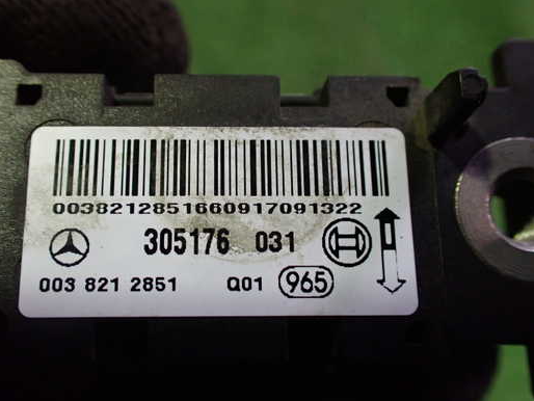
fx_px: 540
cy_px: 208
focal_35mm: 35
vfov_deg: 40.7
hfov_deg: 52.4
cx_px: 226
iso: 800
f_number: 2.3
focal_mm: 5.4
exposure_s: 1/100
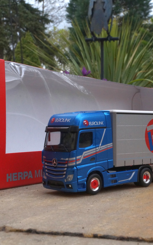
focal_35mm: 65
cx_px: 102
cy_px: 123
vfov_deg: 31.5
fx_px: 433
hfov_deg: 20.0
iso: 800
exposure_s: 1/60
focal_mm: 28
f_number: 22
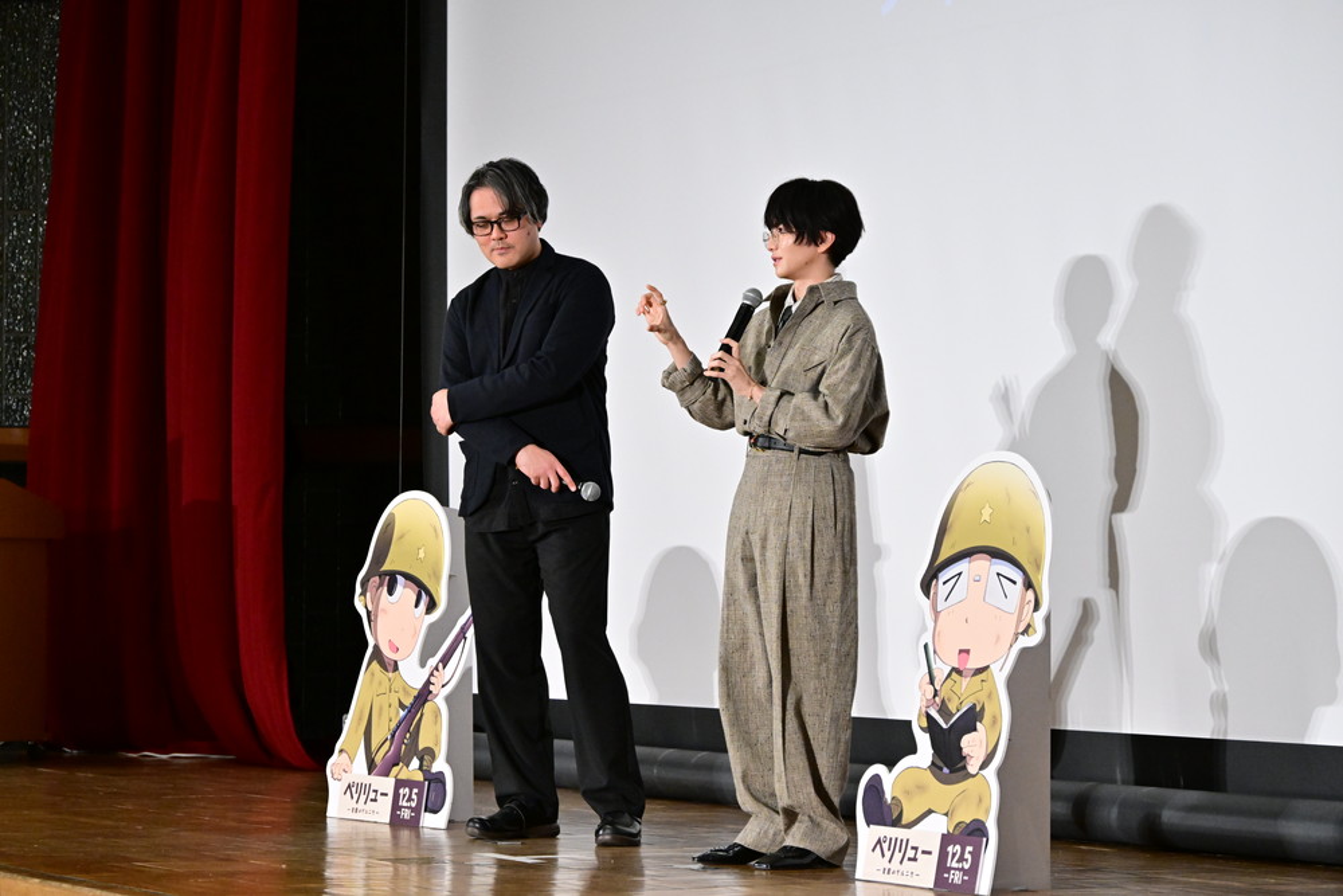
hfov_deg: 17.8
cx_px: 672
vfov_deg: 11.9
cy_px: 448
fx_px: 4290
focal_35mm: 115
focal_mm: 115
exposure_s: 1/250
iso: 5000
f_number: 6.3
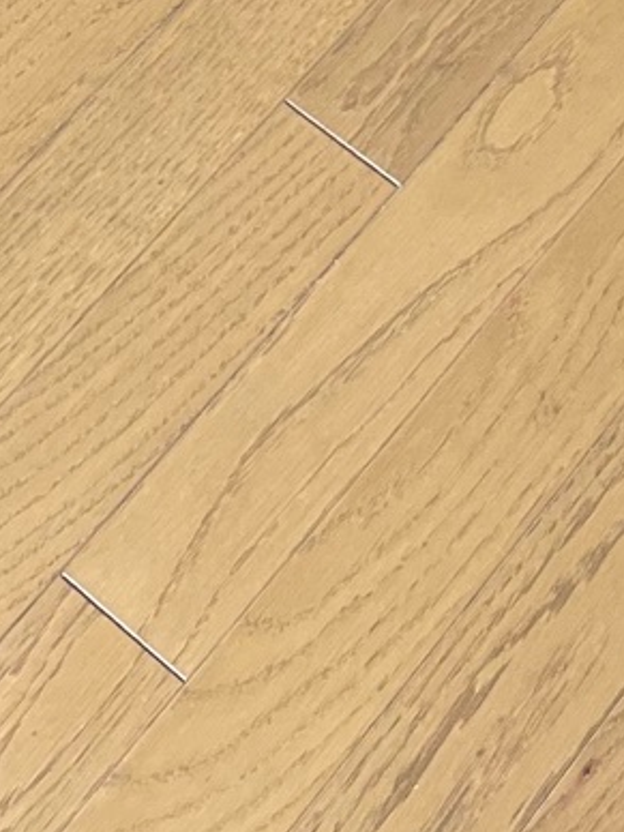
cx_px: 1276
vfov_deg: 11.9
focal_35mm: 135
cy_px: -1136
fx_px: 3245
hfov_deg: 10.1
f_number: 1.6
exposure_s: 1/121
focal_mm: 4.2
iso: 100
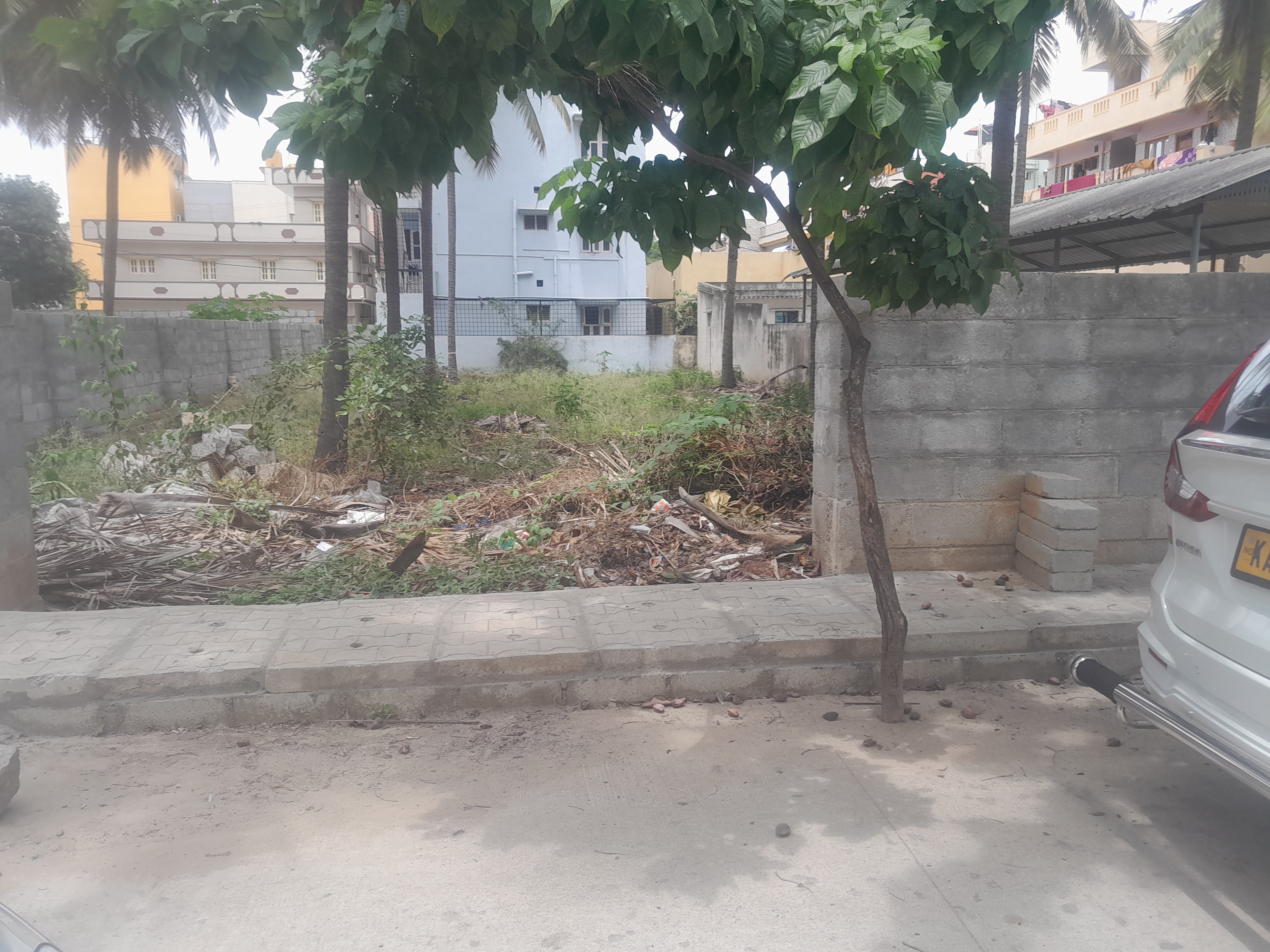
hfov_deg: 65.3
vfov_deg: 51.4
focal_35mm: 27
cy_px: 476
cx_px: 635
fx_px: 991
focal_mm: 4
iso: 40
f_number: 1.8
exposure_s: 1/138
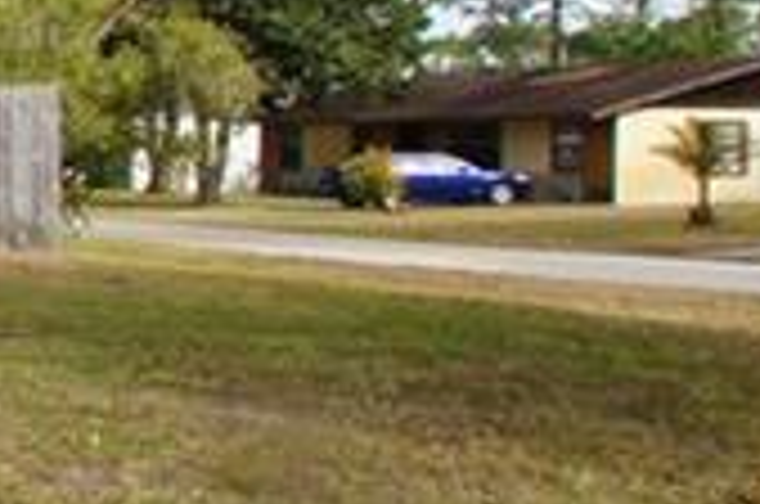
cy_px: 115
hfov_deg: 13.7
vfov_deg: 13.6
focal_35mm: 100
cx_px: -1120
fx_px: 2108
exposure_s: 1/80
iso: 100
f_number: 10
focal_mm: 11
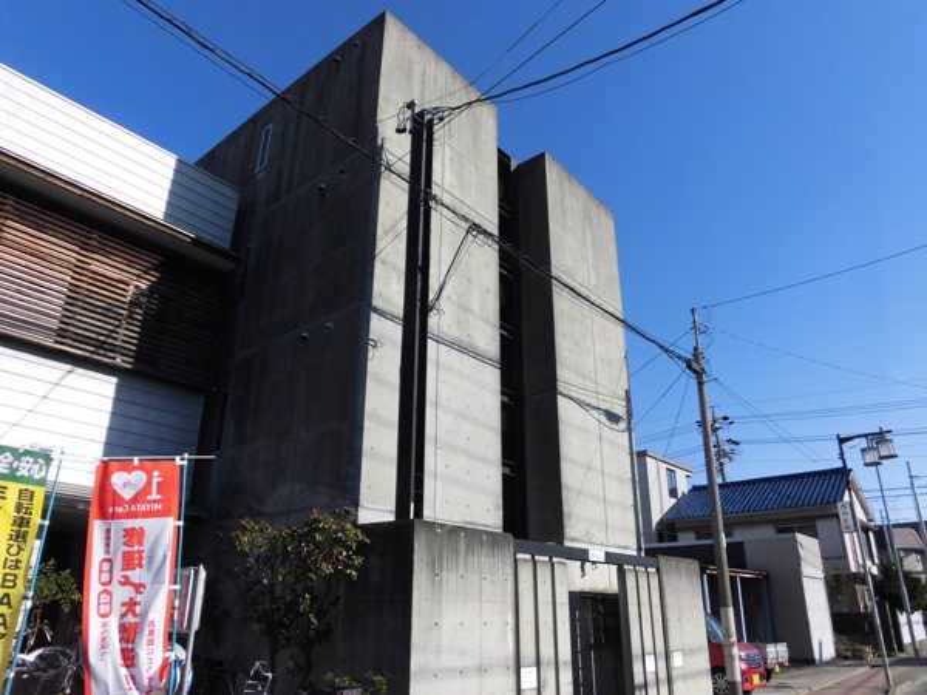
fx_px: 643
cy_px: 348
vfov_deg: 56.8
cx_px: 464
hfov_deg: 71.6
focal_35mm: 24
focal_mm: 4.3
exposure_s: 1/250
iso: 100
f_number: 7.8
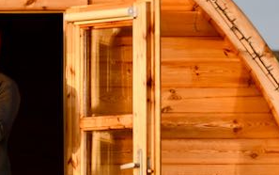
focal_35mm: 592
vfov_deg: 2.2
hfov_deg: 3.5
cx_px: -57
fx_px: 4504
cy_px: 65
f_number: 5.6
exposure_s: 1/250
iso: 200
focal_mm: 105
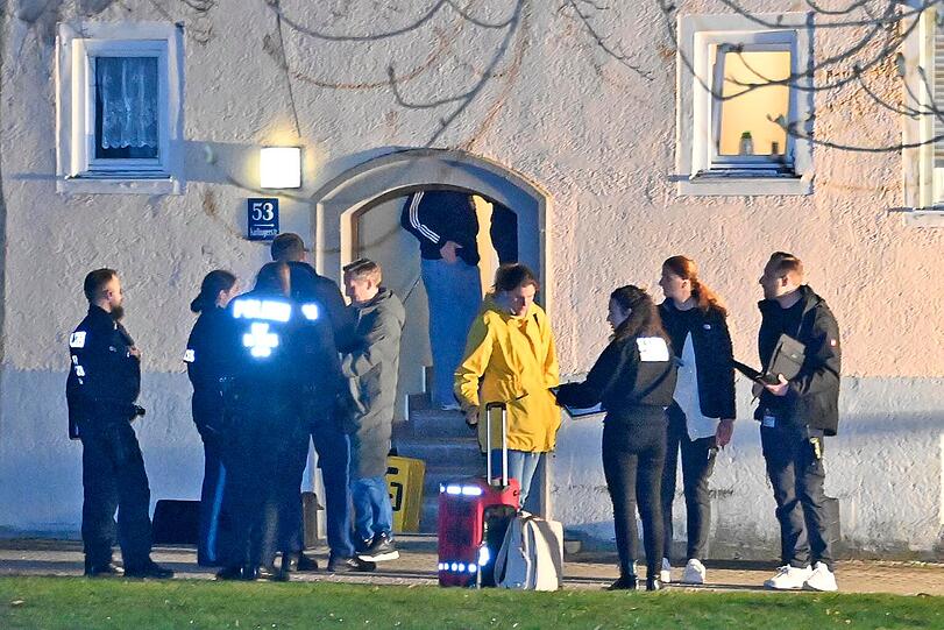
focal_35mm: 112
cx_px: 472
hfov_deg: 18.3
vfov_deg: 12.2
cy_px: 315
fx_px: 2937
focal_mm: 112
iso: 16000
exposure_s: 1/100
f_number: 5.3
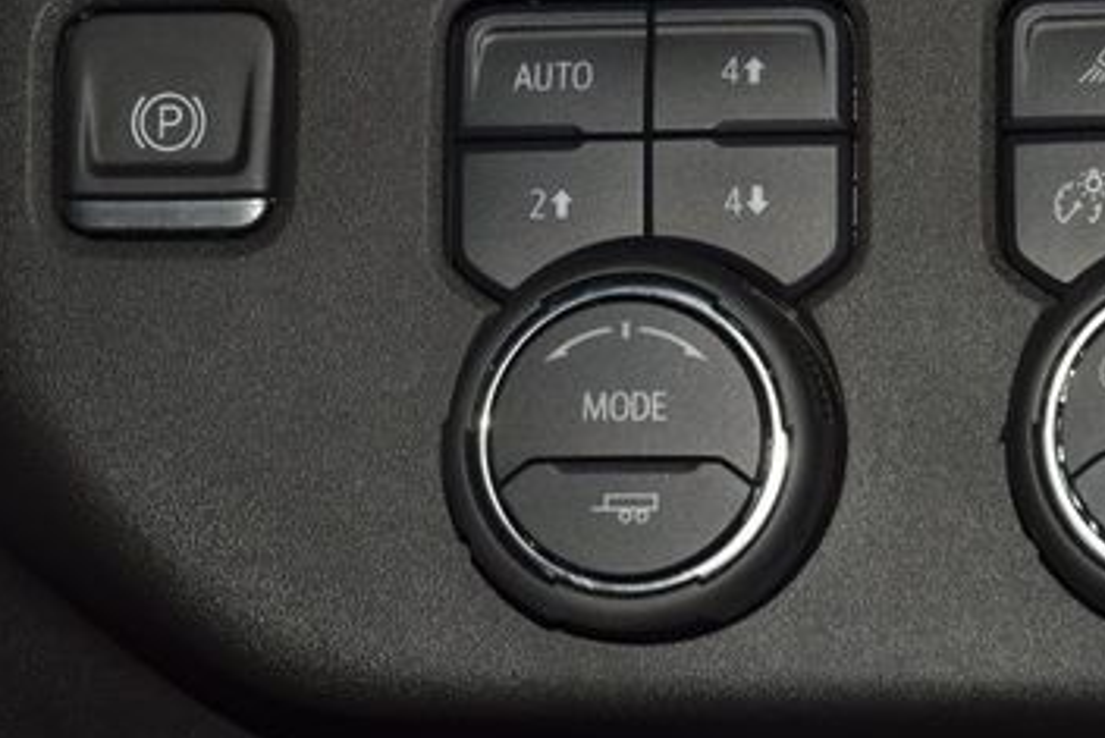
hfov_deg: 10.8
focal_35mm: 191
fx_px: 5865
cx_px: 722
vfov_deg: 7.2
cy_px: 165
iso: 100
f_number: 8
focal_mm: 70
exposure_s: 1/125
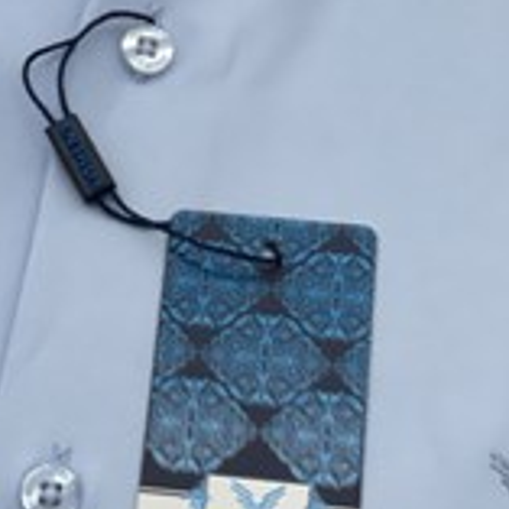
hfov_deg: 14.4
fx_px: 2013
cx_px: 136
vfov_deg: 14.2
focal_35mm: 121
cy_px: 28
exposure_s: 1/274
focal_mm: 6
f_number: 2
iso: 32
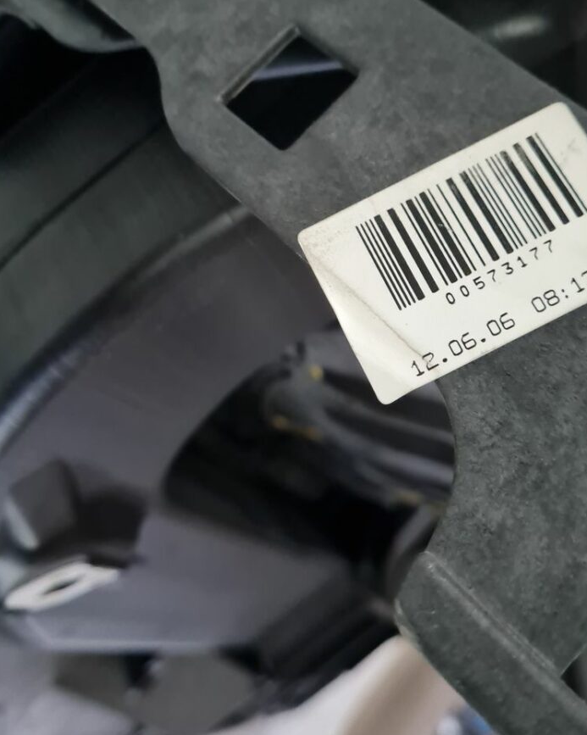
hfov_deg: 36.4
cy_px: 292
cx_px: 319
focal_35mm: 41
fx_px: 891
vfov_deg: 44.6
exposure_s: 1/33
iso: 640
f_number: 1.8
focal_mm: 5.4
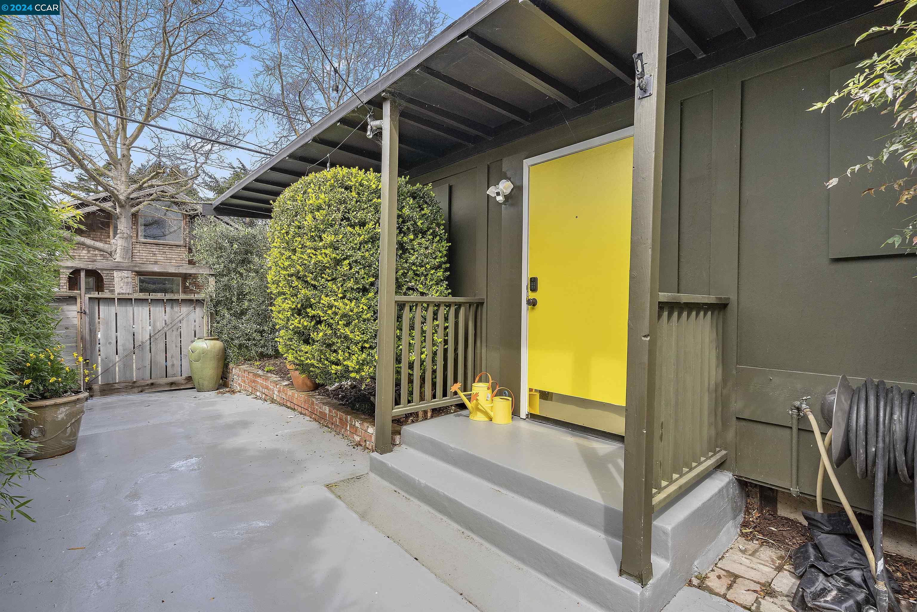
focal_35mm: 16
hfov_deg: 96.7
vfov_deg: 73.7
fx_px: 408
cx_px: 458
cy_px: 306
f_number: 8
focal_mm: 16
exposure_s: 1/50
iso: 100
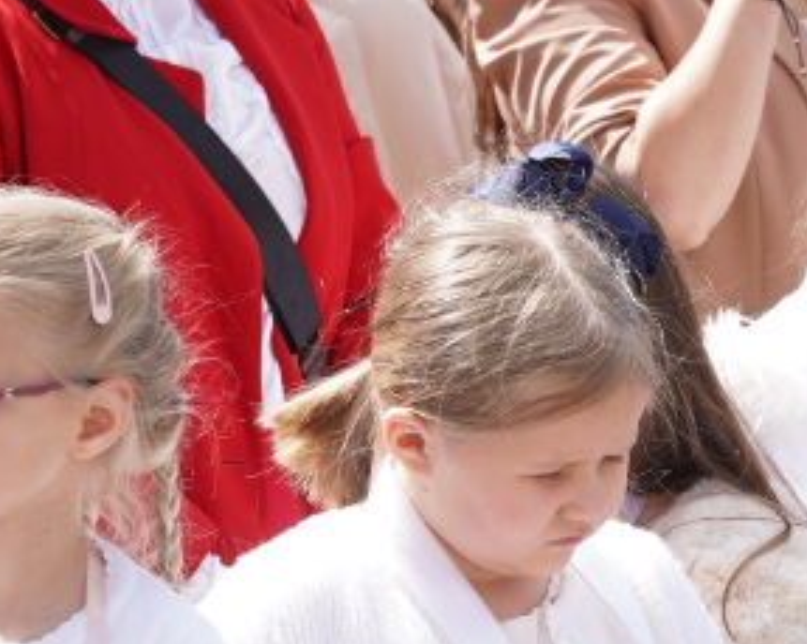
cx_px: 1083
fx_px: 10665
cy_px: 406
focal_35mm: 447
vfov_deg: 3.5
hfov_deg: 4.3
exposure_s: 1/160
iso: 100
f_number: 6.3
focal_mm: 105
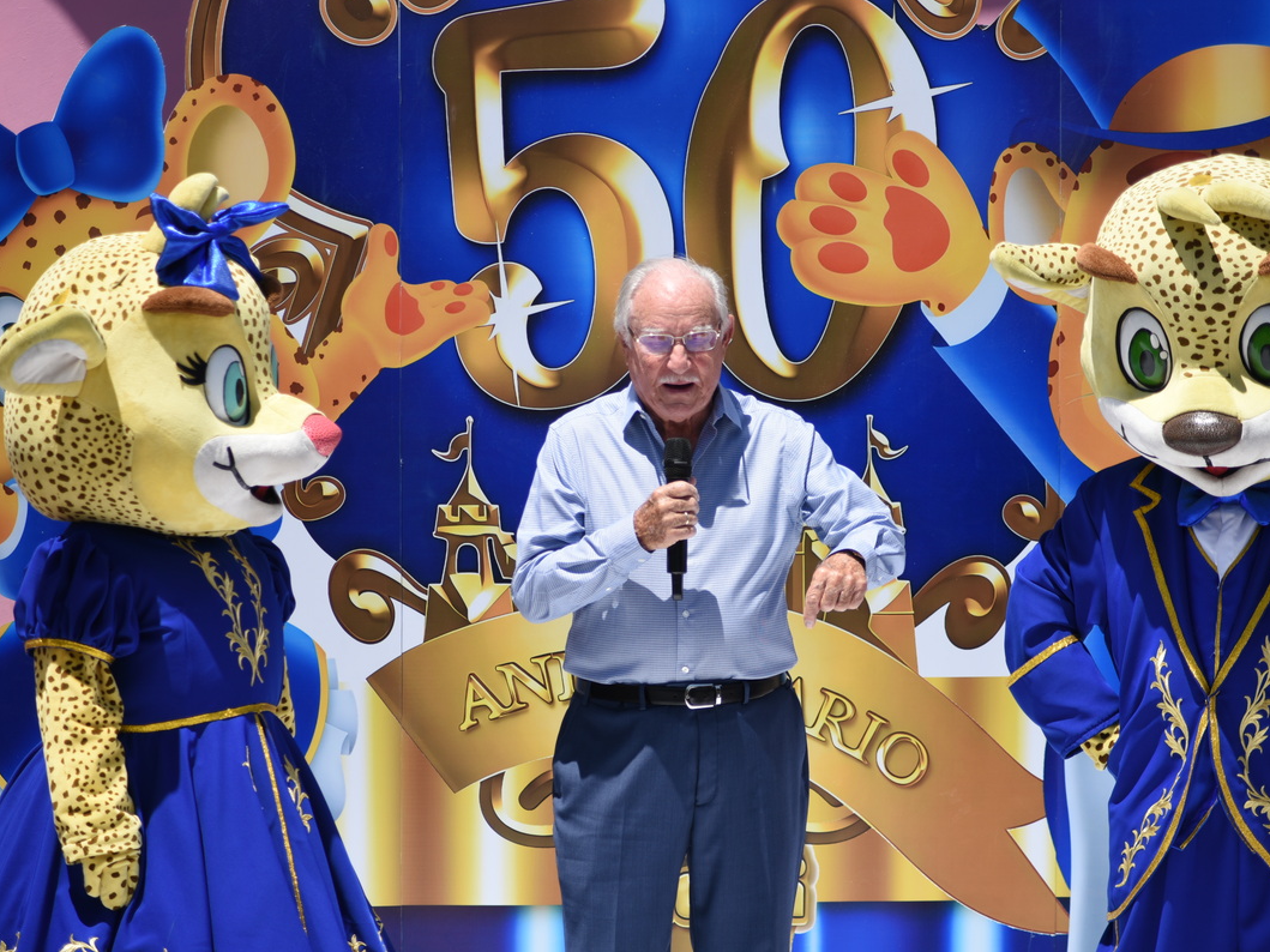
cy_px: 473
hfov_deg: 12.5
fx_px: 5796
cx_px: 661
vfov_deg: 9.4
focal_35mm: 158
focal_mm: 145
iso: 100
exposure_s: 1/800
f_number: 5
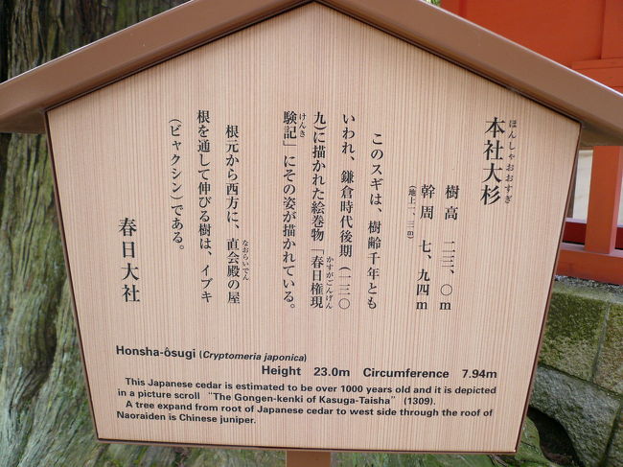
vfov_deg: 49.7
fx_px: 504
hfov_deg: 63.5
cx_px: 312
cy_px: 234
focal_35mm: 28
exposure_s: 1/100
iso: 100
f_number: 2.8
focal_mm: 4.6
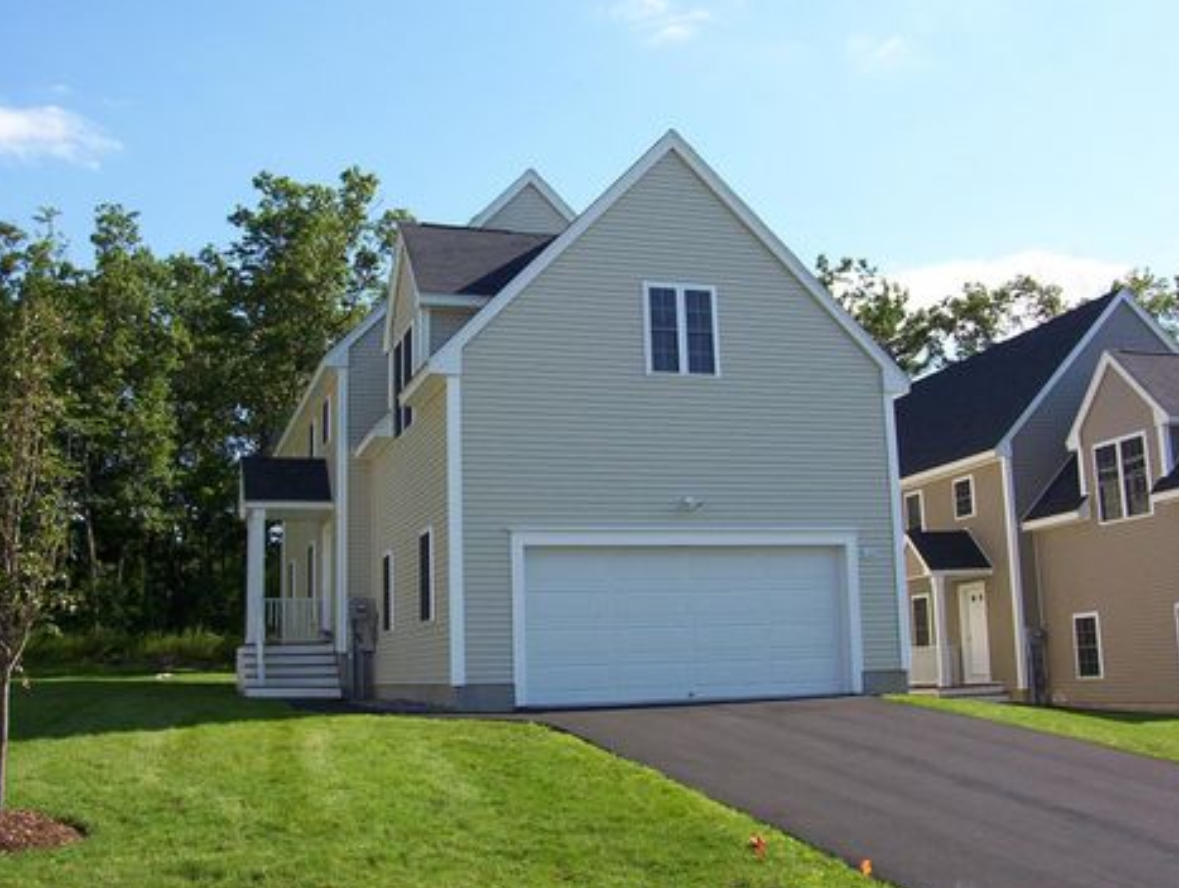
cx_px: 573
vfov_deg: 31.6
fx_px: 1570
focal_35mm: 46
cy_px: 428
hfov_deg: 41.2
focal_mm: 5.77
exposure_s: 1/478
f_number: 5.17
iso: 100
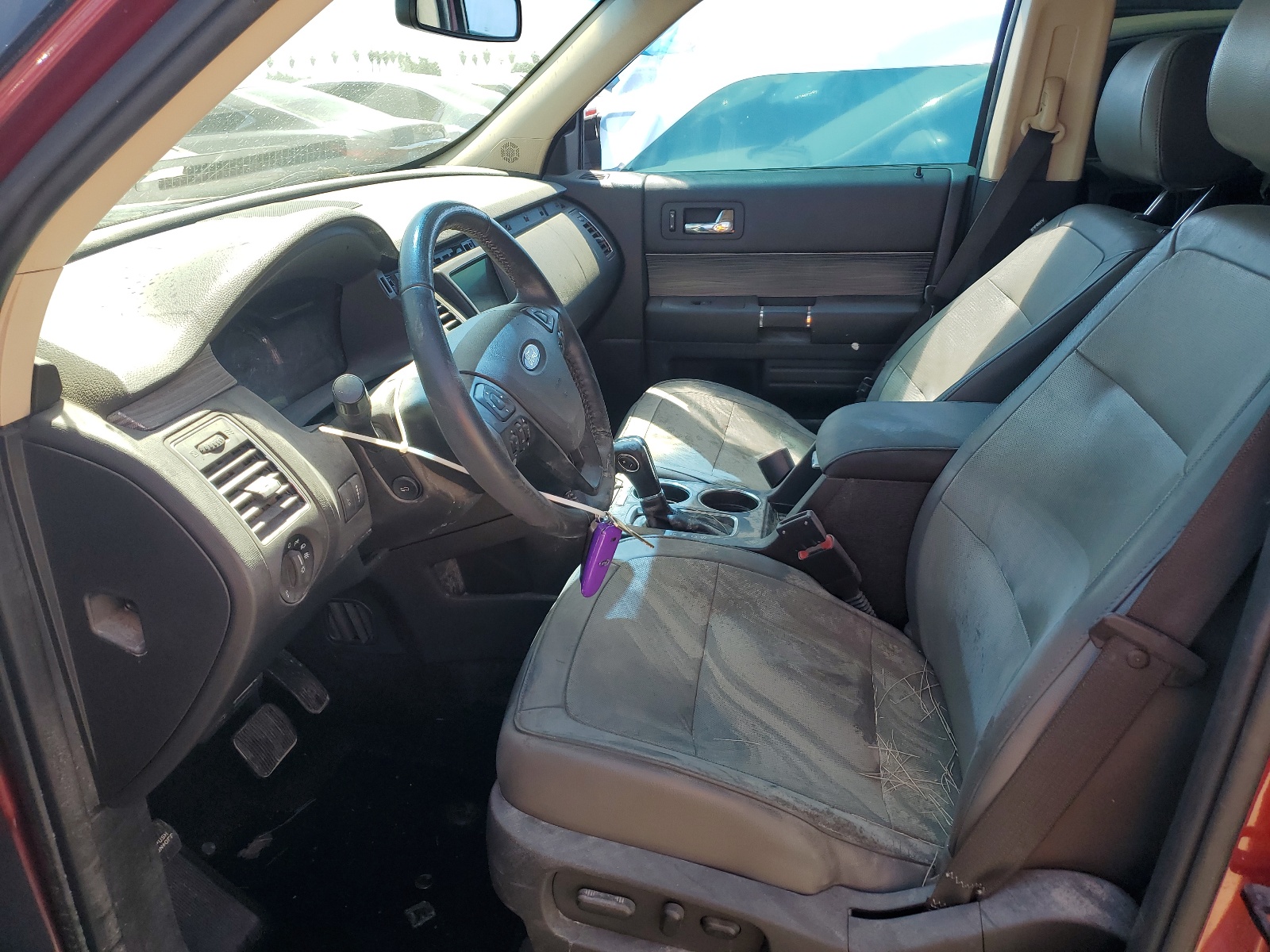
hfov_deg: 67.3
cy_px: 476
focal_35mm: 26
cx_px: 635
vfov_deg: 53.1
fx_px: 954
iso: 50
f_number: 1.5
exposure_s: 1/588
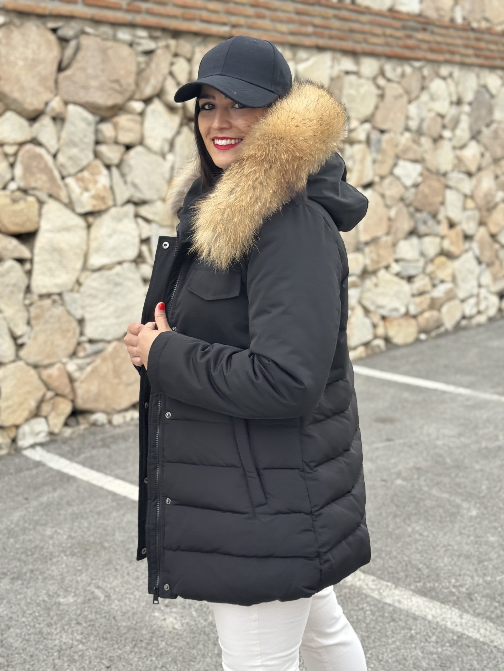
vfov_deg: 39.7
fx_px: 932
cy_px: 336
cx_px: 252
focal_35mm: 48
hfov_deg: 30.3
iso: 64
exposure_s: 1/360
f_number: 1.78
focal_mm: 6.76
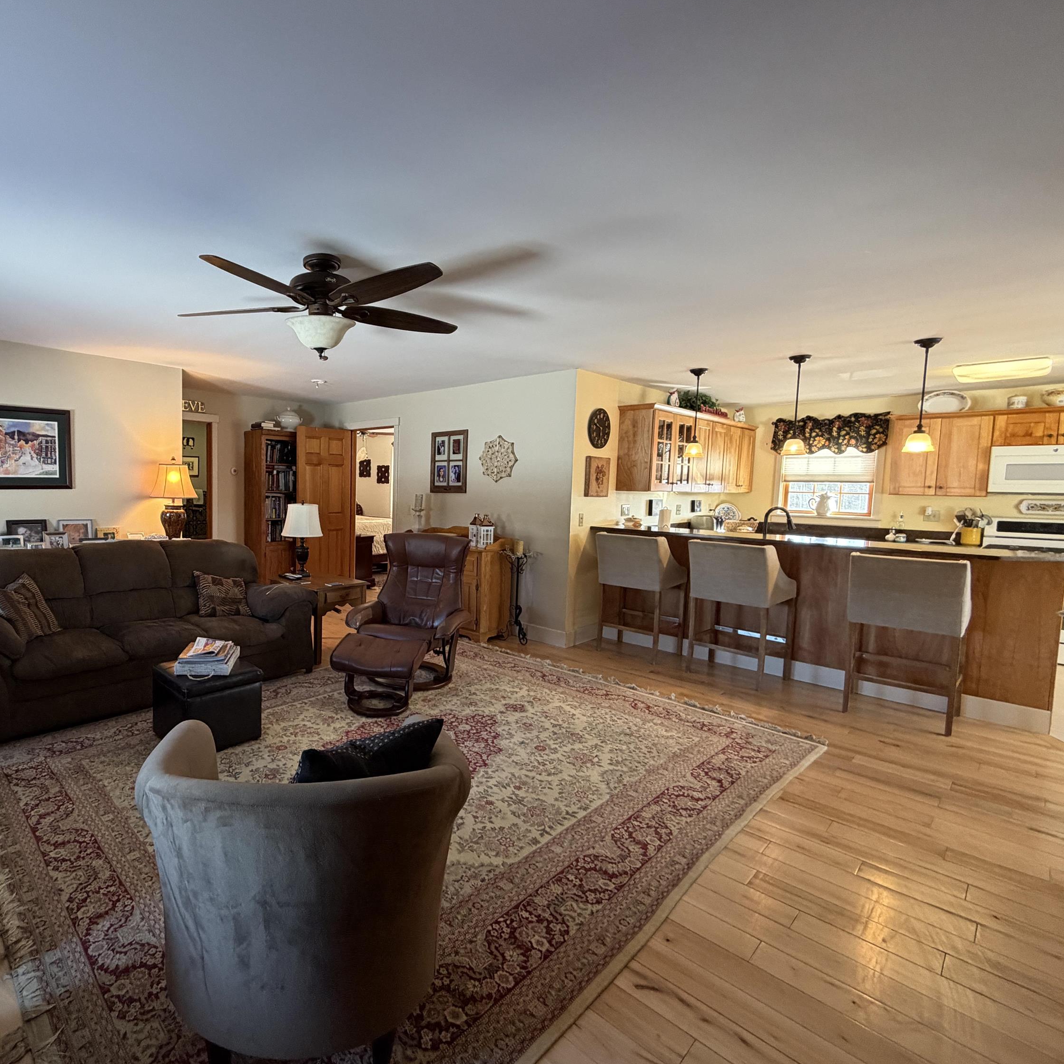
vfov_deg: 84.0
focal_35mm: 17
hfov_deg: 81.7
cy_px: 526
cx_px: 373
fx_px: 591
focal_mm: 2.22
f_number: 2.2
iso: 250
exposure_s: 1/60
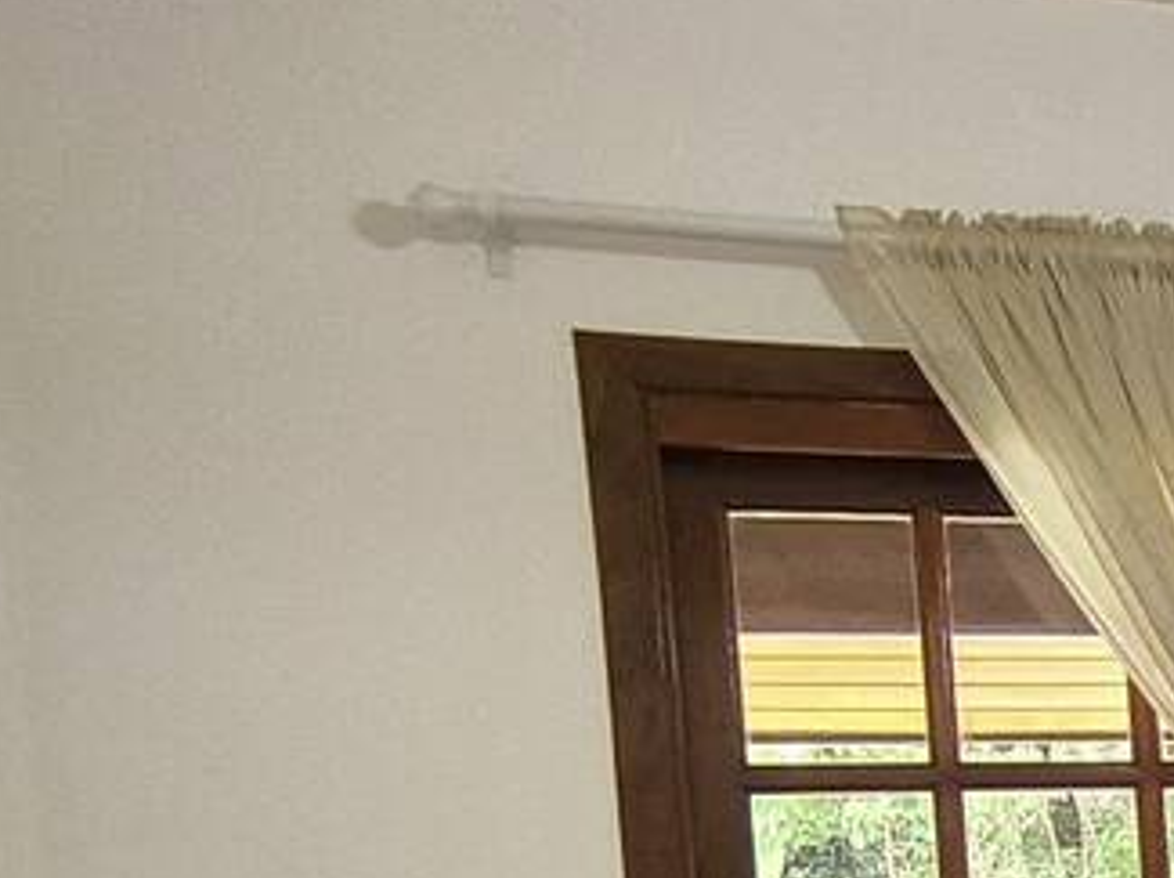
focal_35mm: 71
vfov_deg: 18.7
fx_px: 2405
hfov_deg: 21.5
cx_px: 1907
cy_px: 1232
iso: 200
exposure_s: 1/40
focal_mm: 1.65
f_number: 2.2
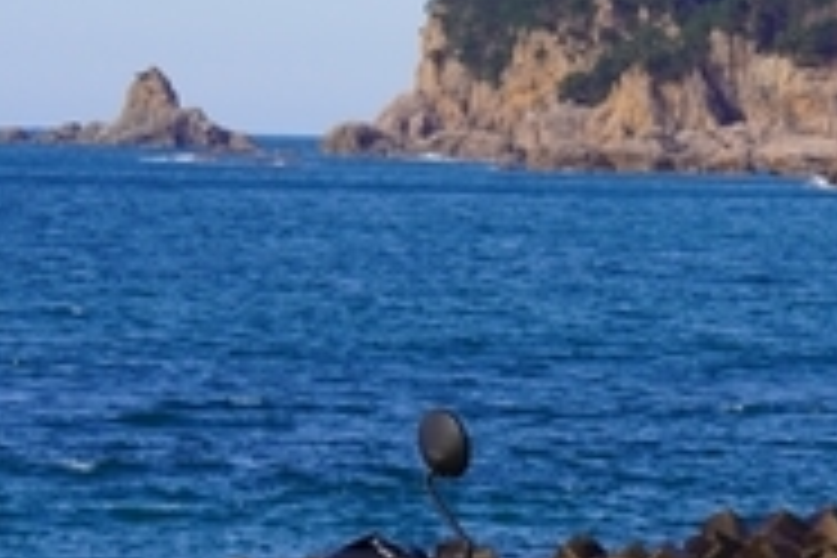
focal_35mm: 301
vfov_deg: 4.6
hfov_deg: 6.7
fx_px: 6998
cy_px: 452
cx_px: 1346
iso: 100
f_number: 13
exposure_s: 1/80
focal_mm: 70
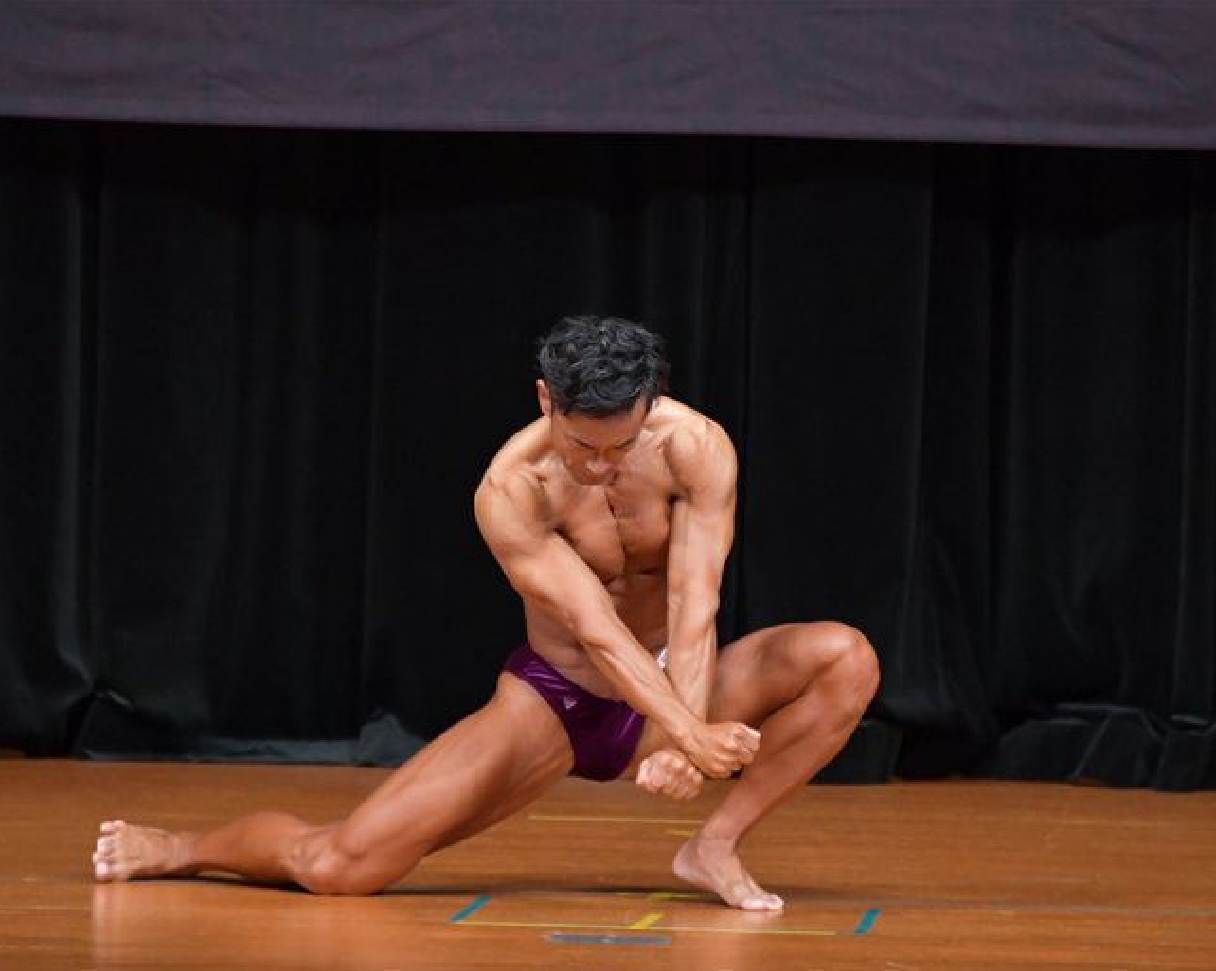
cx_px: 618
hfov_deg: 3.8
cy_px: 485
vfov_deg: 3.0
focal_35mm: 510
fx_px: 18346
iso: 5000
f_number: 5.6
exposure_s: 1/400
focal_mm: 300
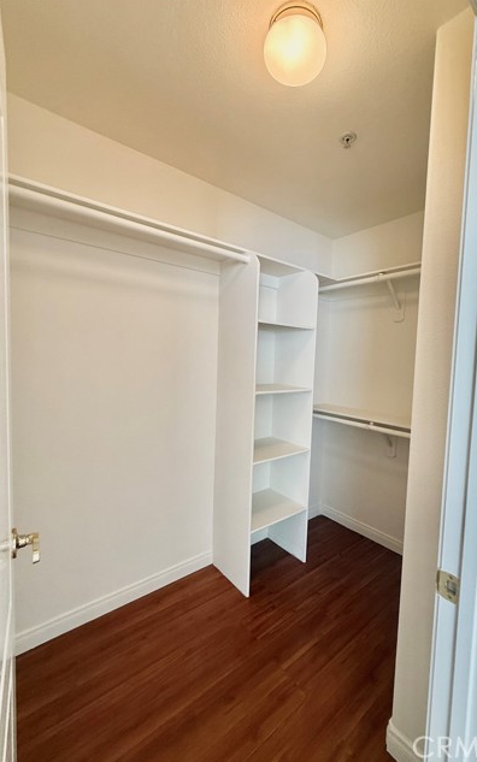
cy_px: 379
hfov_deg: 74.4
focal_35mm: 15
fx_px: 312
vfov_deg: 101.4
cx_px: 273
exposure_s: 1/60
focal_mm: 2.22
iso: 200
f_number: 2.2
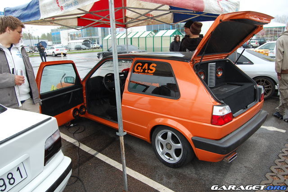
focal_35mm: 27
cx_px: 144
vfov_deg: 47.9
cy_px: 96
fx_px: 216
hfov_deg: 67.4
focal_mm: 18
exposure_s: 1/125
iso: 250
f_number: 5.6
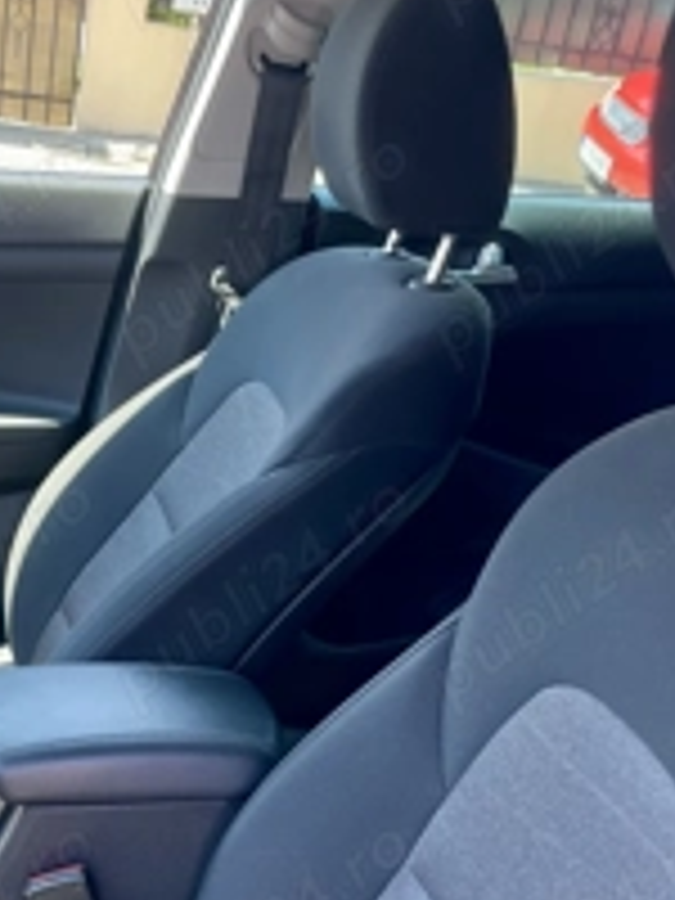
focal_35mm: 52
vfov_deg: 36.0
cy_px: 666
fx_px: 1352
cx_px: 104
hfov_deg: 27.3
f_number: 1.6
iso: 32
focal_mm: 4.2
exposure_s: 1/125
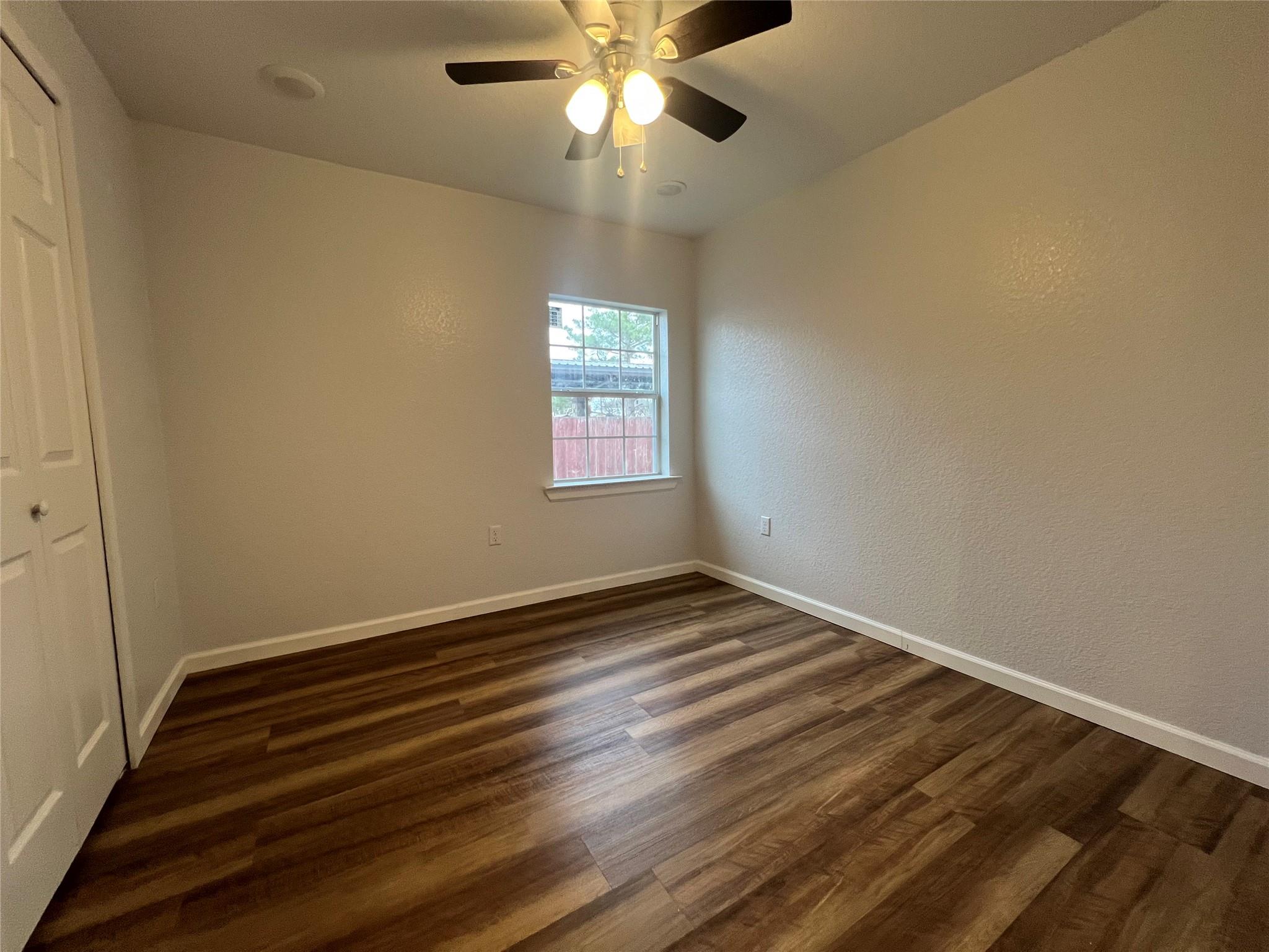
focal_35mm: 13
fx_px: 477
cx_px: 634
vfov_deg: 89.9
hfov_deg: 106.2
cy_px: 476
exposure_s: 1/120
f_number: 1.8
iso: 200
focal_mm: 1.57
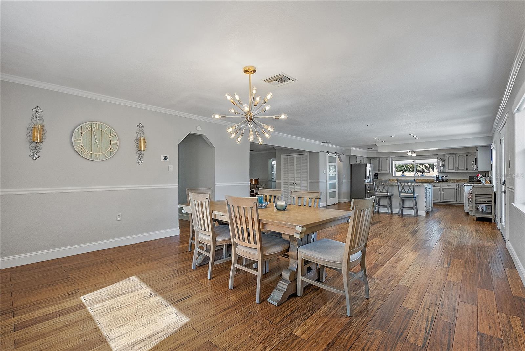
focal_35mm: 16
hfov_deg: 95.0
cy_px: 176
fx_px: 241
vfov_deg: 72.1
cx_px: 262
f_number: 4
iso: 1600
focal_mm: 16.5
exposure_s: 1/160
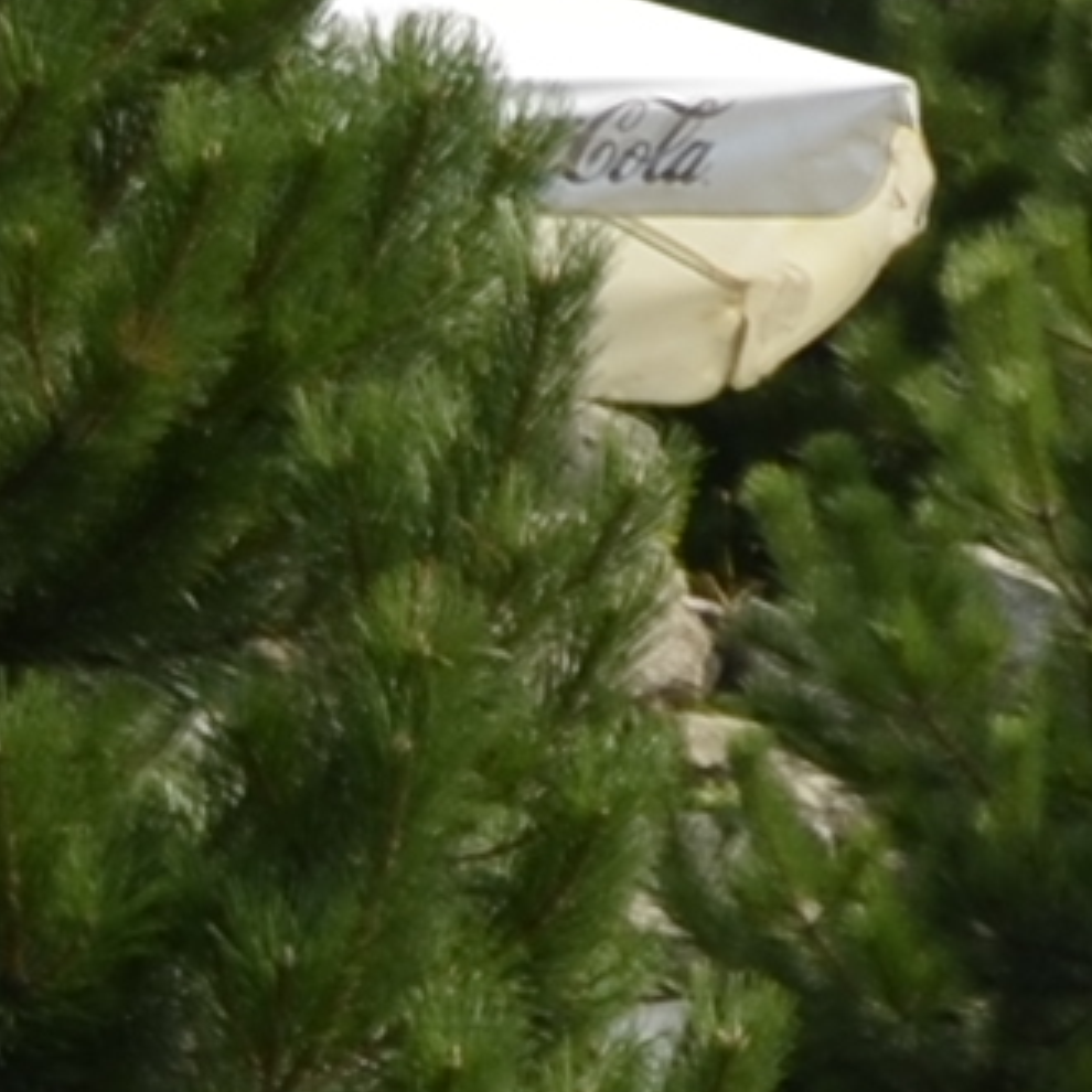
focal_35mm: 499
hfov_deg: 3.4
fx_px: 17801
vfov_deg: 3.5
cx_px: -2336
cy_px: 1777
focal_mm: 35
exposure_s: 1/250
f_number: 8
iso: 140
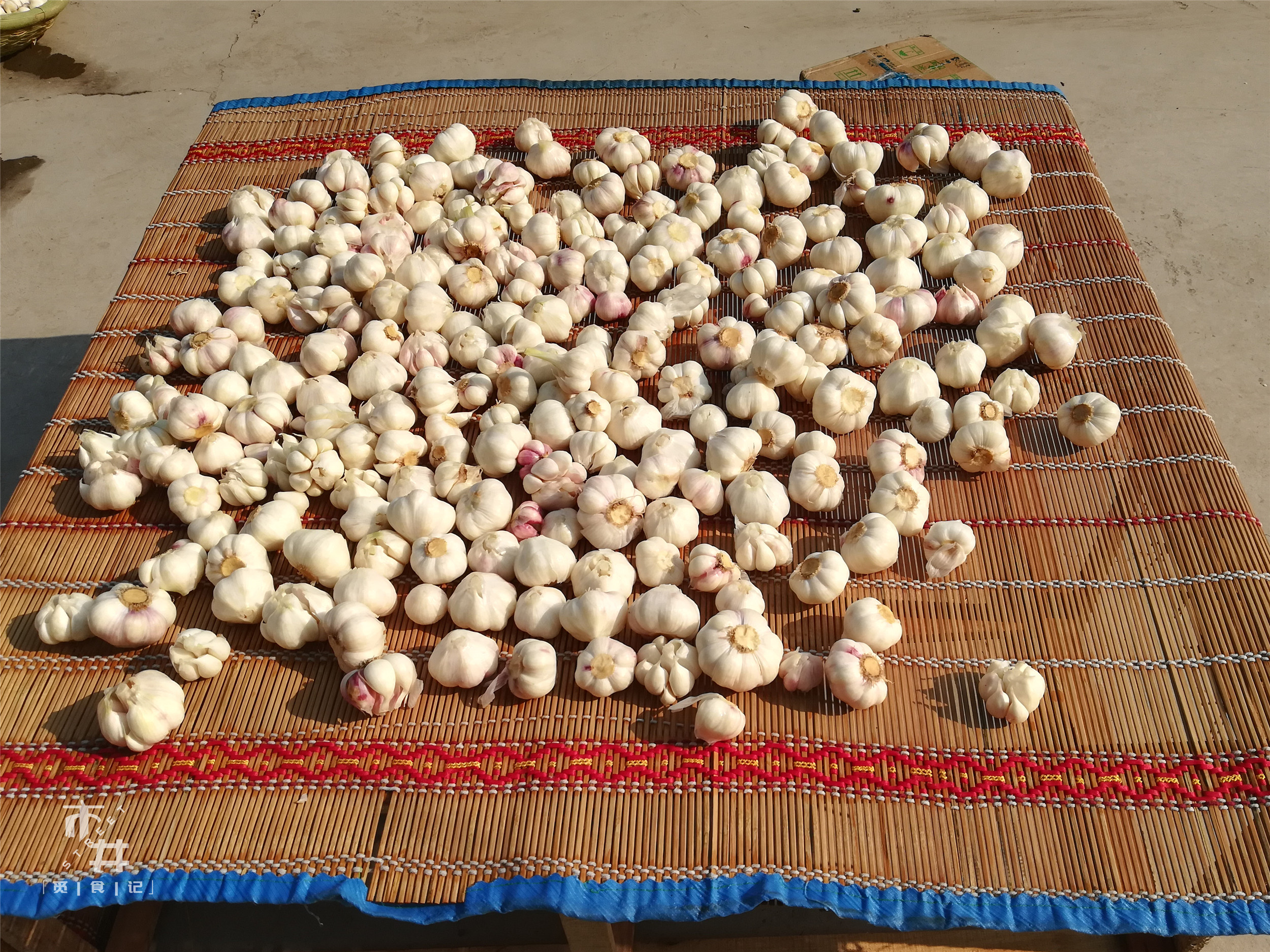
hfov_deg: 67.3
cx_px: 635
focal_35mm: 26
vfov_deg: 53.0
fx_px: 954
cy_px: 476
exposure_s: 1/869
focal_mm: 3.83
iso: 50
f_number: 2.2
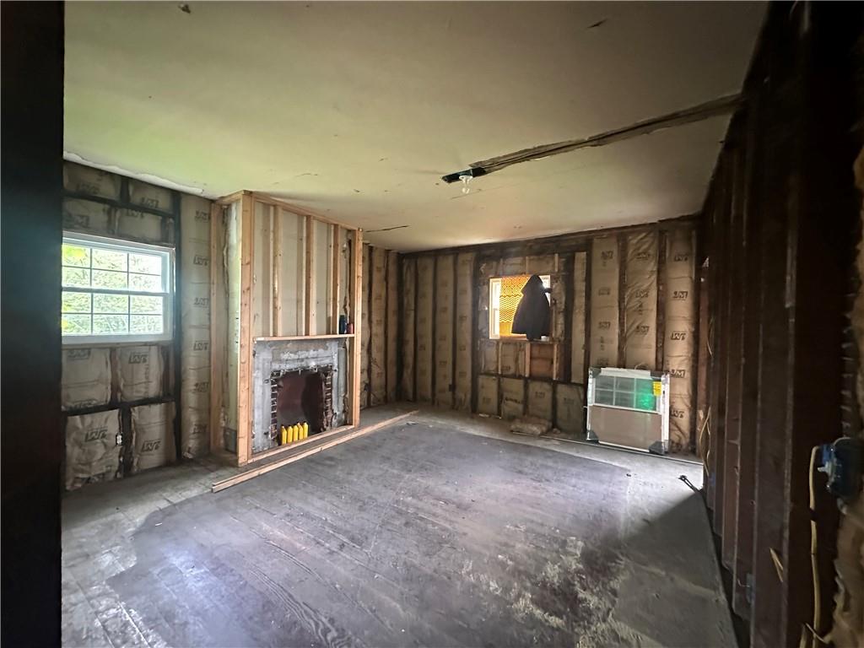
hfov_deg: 102.1
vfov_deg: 85.7
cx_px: 432
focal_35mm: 14
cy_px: 324
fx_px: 349
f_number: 2.2
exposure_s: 1/41
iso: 1250
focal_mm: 2.22
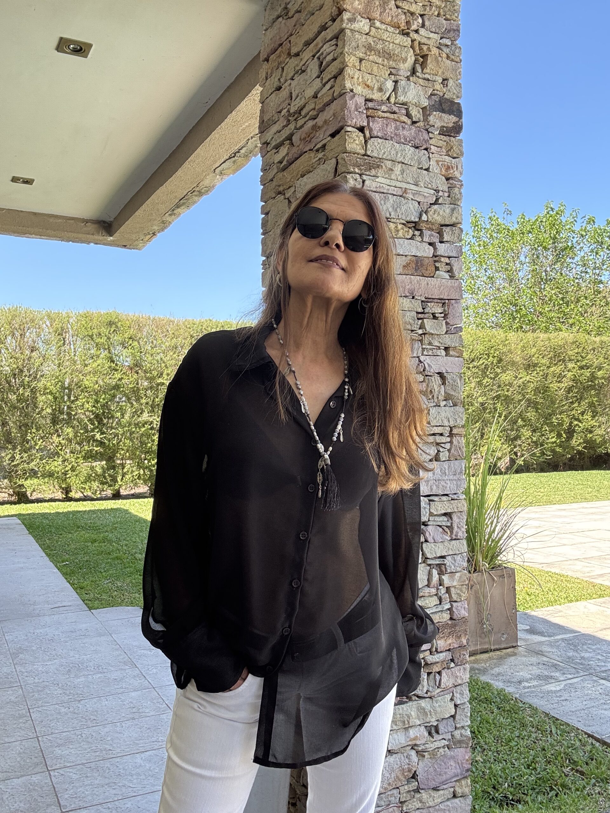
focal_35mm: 30
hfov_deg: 46.8
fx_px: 705
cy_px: 406
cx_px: 305
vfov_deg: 60.0
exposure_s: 1/139
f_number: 1.9
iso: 32
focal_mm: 2.69
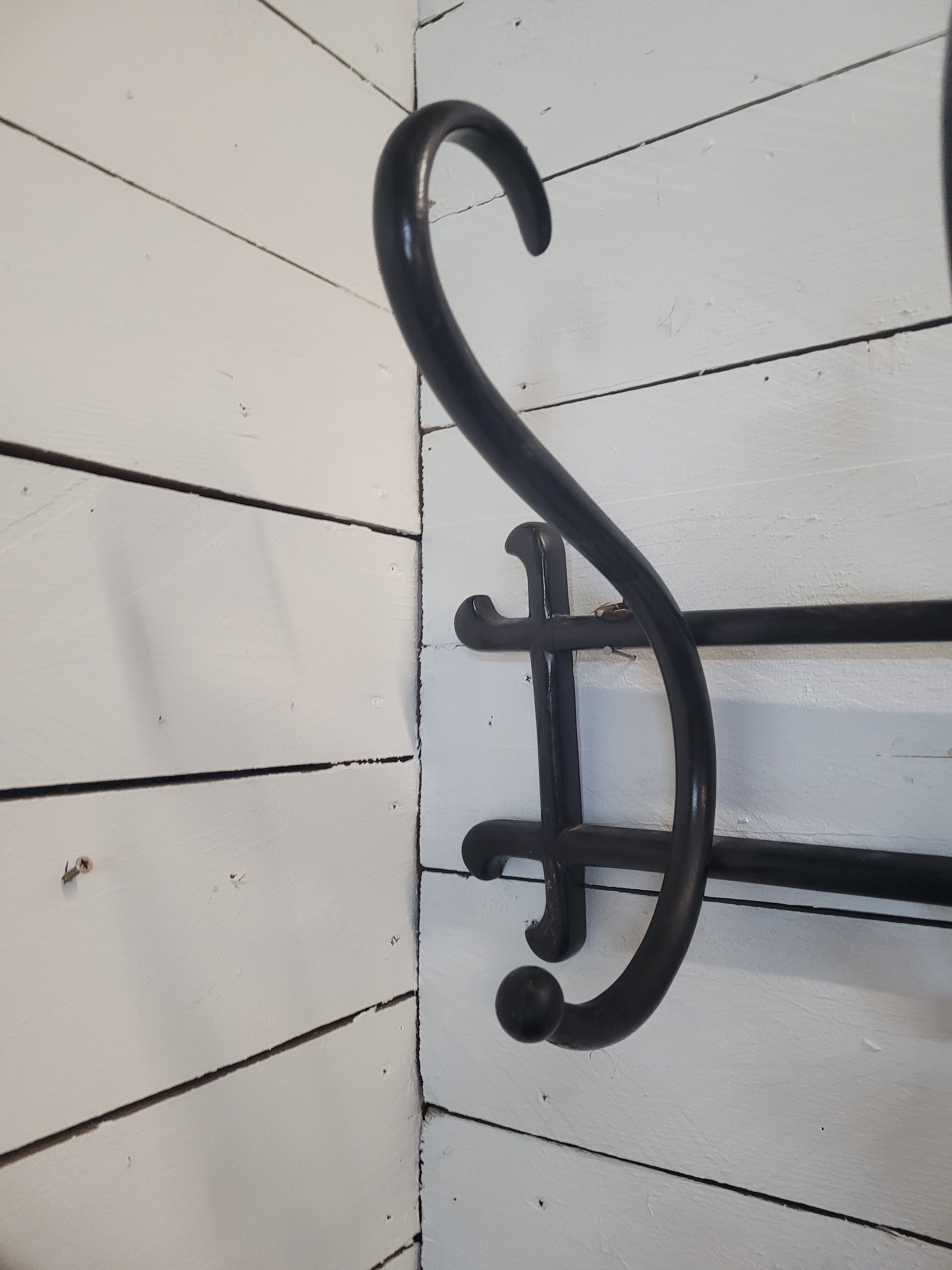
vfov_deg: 67.3
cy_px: 635
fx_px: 953
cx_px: 476
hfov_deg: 53.1
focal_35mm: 26
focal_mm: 5.4
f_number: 1.8
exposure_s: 1/50
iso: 400
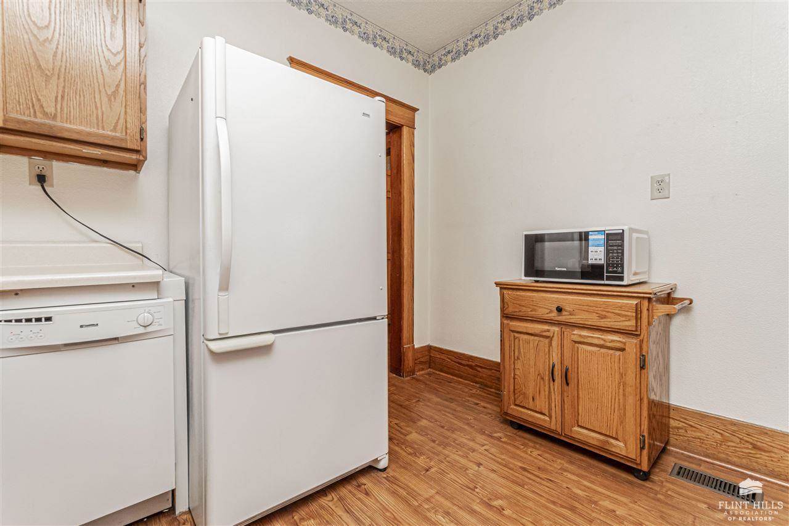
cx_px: 394
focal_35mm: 15
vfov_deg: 77.3
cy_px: 263
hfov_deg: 100.4
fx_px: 329
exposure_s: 1/60
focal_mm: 10
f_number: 10
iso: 1400
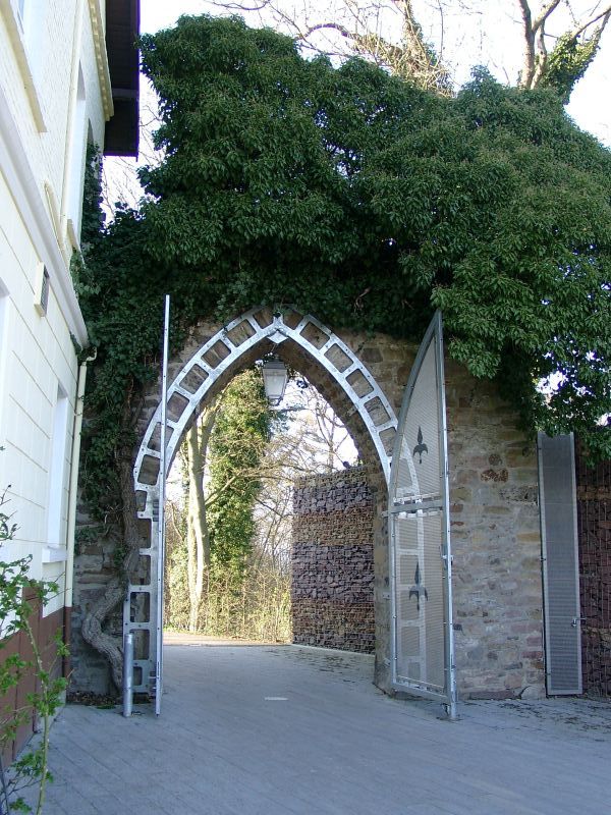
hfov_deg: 41.8
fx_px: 800
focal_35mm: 34
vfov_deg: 54.0
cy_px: 408
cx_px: 306
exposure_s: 1/103
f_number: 2.8
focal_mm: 7.13
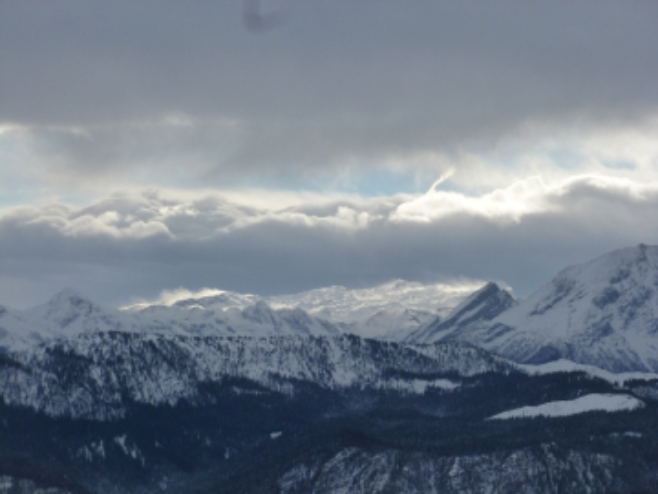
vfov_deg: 11.3
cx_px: 329
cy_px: 247
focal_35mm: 131
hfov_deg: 15.1
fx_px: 2490
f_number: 5.6
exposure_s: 1/640
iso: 160
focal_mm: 23.4
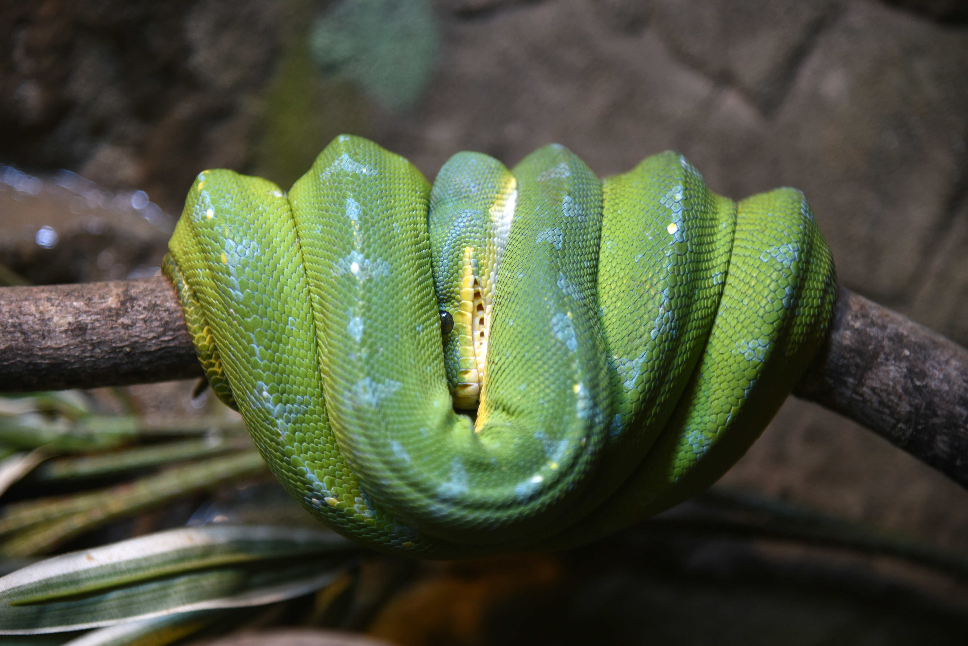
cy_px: 323
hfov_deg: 17.1
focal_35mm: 120
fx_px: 3228
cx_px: 484
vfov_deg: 11.4
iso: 900
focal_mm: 120
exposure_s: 1/125
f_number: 4
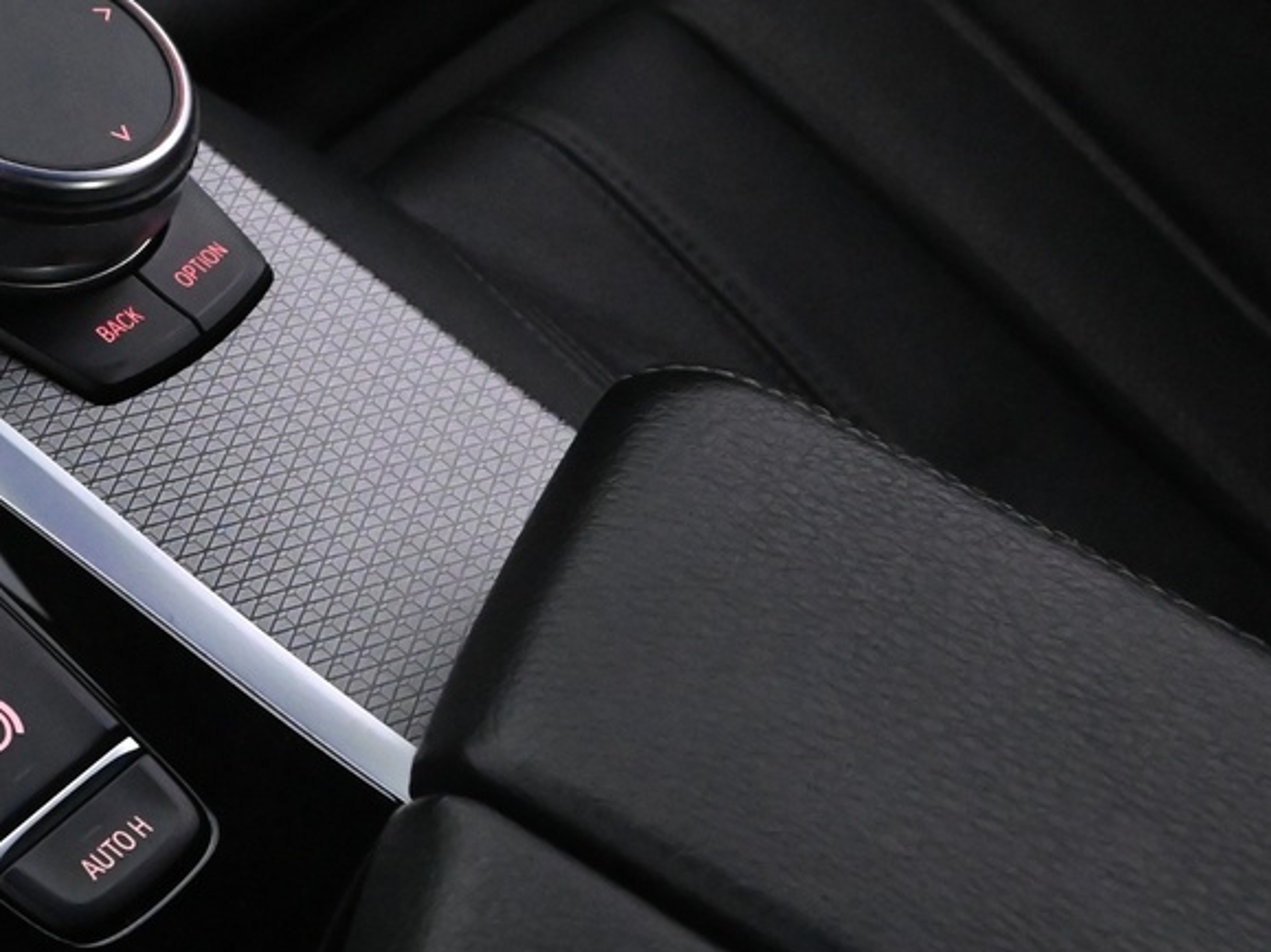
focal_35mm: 79
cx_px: -402
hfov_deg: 22.2
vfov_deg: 18.7
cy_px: 395
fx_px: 2888
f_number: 5.6
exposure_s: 1/50
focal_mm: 19.5
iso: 6400
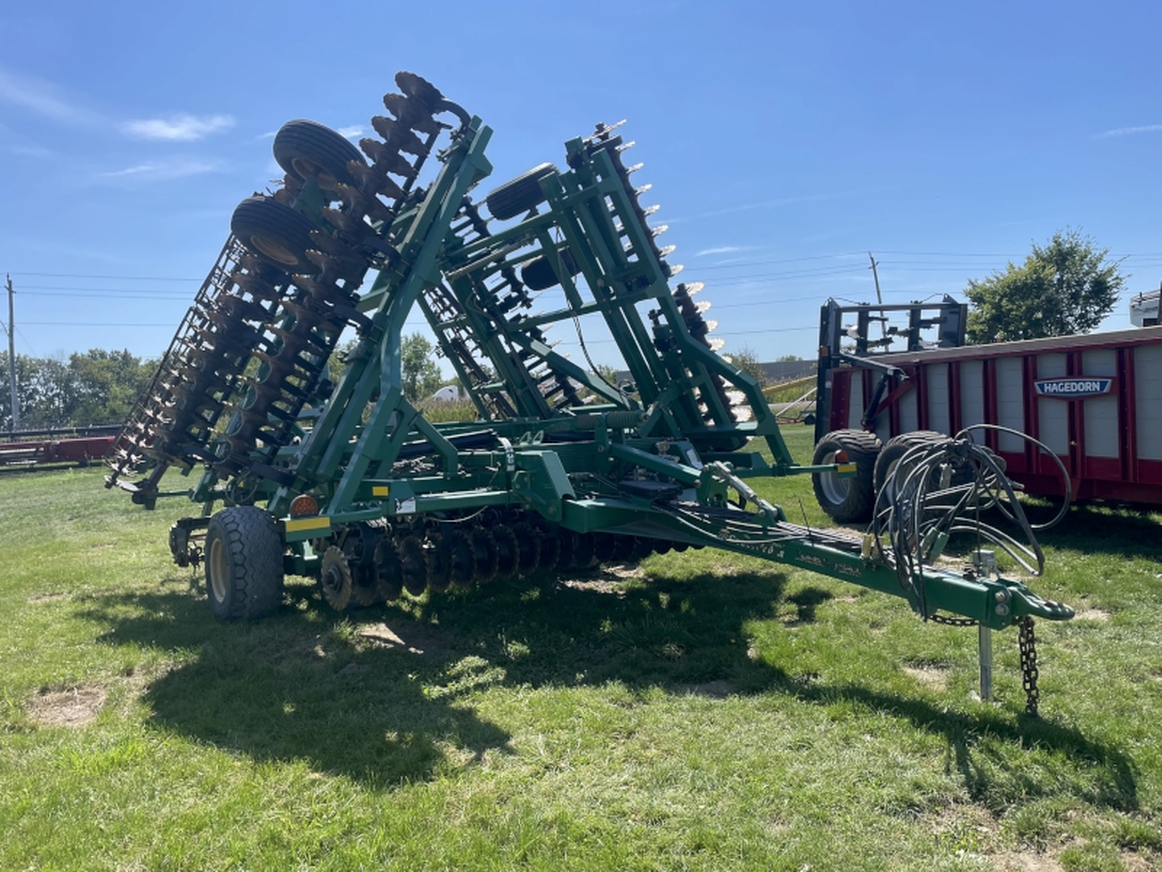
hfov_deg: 67.3
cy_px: 436
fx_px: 873
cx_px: 581
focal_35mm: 26
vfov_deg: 53.1
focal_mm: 4.2
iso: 32
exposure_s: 1/3300
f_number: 1.6
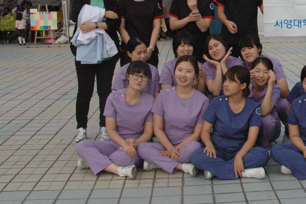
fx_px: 595
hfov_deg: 27.5
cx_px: 292
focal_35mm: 70
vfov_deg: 19.3
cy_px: 49
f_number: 13
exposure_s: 1/640
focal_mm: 24
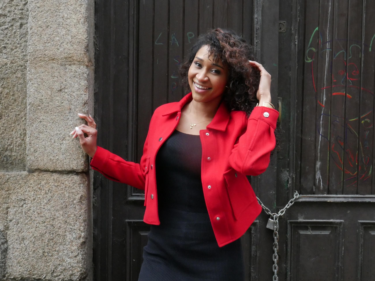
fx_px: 433
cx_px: 188
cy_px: 140
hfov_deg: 46.8
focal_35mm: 40
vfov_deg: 36.0
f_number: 18
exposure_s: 1/25
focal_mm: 20
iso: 3200
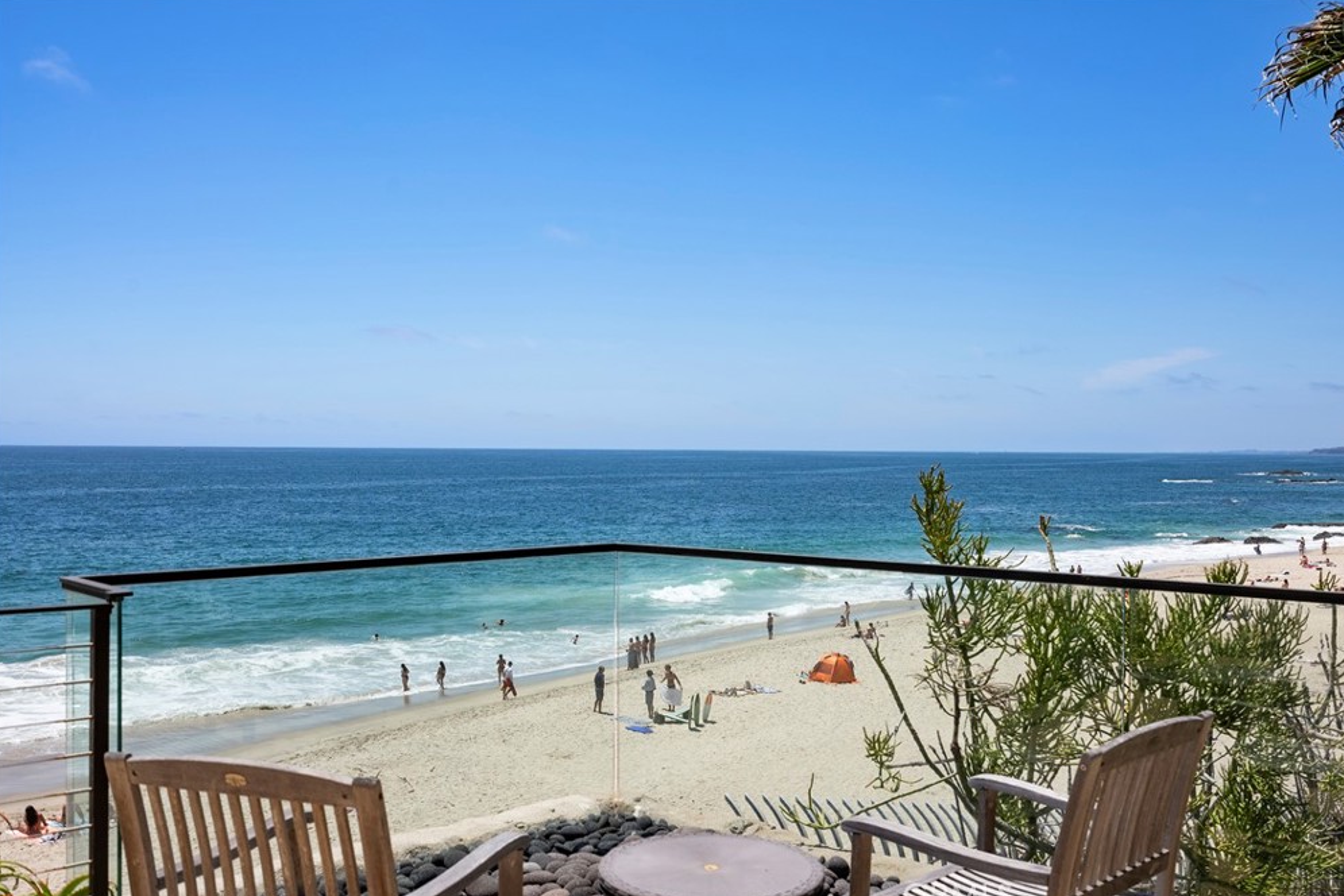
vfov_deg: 36.9
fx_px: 1344
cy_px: 454
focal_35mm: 36
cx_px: 683
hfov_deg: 53.1
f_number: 8
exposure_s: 1/640
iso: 100
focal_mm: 35
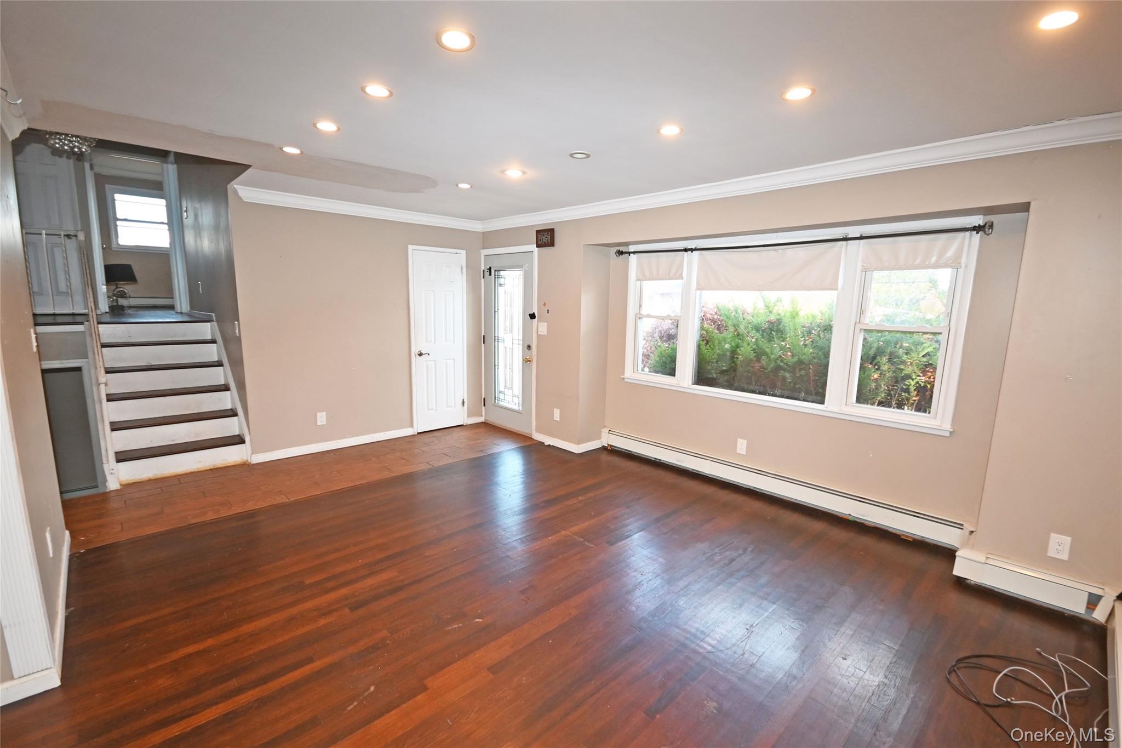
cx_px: 561
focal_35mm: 15
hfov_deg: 100.4
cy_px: 374
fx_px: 467
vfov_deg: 77.3
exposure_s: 1/60
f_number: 4
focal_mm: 10
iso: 450
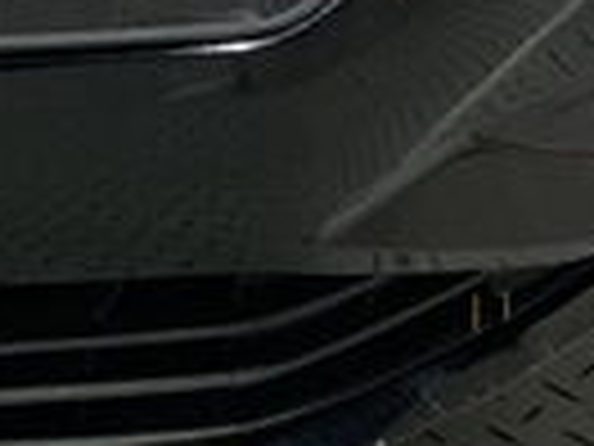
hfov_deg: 9.0
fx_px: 3621
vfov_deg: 6.6
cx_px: -454
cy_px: -680
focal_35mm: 211
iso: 80
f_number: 1.8
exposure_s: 1/60
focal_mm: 3
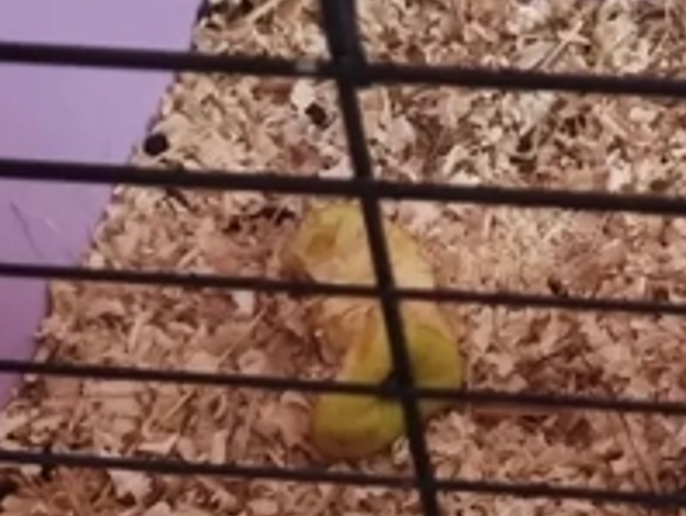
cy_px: 52
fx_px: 2401
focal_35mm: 121
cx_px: 828
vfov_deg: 12.2
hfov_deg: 15.6
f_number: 1.8
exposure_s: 1/25
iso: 500
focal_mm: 6.7
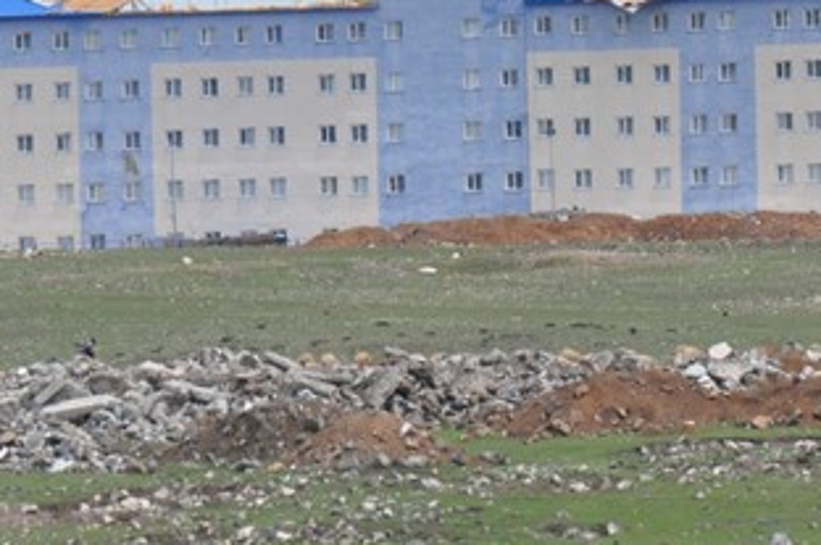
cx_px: 453
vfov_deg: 1.4
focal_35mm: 982
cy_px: 90
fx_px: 22360
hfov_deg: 2.1
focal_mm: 300
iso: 1000
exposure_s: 1/2000
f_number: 11
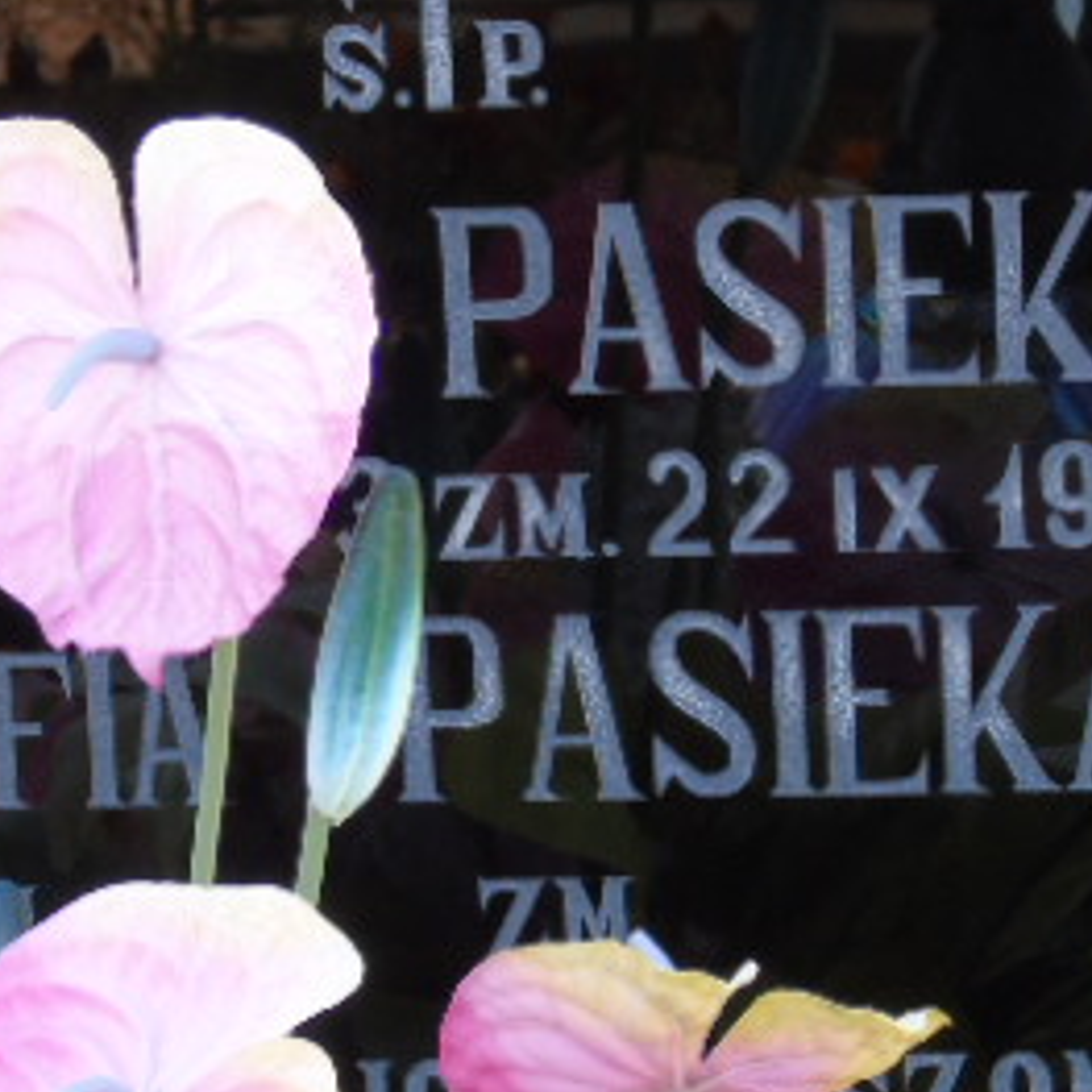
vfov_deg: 5.0
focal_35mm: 348
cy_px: 444
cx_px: 473
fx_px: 12420
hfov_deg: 5.0
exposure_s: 1/125
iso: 320
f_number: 4.9
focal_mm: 29
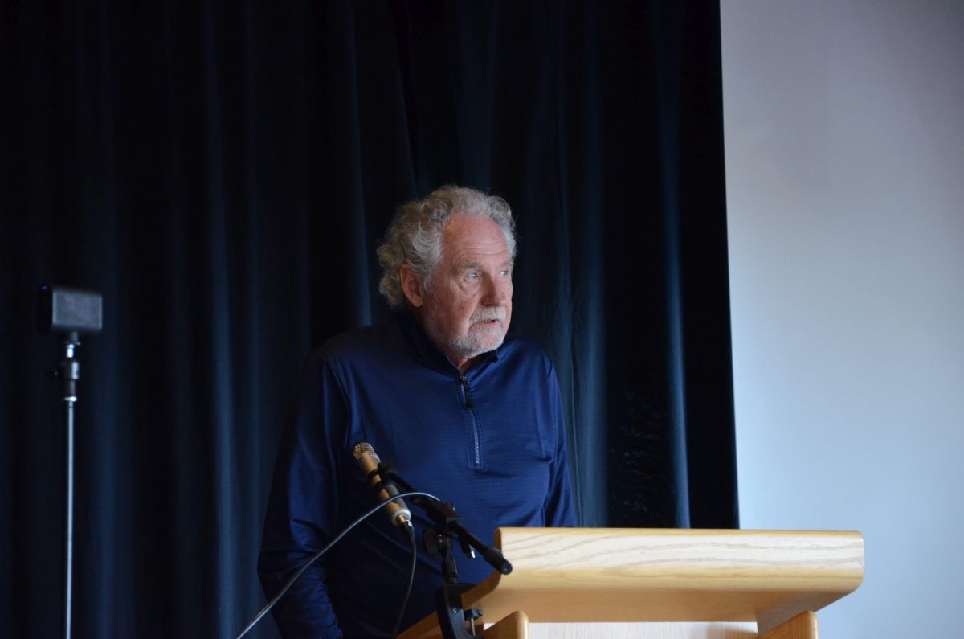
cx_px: 482
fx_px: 4209
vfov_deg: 8.7
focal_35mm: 158
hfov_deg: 13.1
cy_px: 320
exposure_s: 1/50
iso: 2500
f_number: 5.6
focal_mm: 105
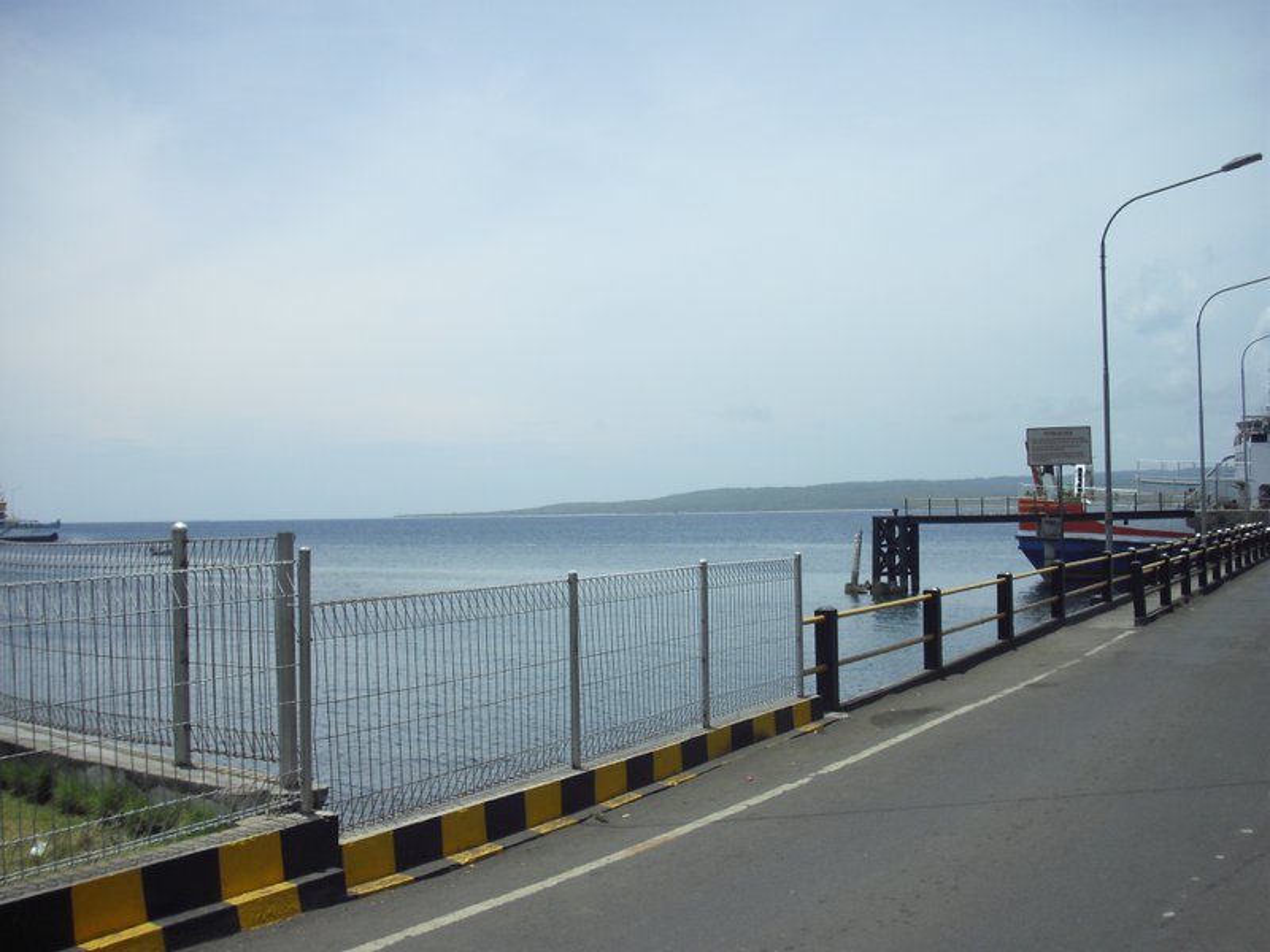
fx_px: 1394
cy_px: 476
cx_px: 635
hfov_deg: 49.0
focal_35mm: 38
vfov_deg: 37.7
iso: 100
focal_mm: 6.2
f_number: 8
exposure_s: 1/400
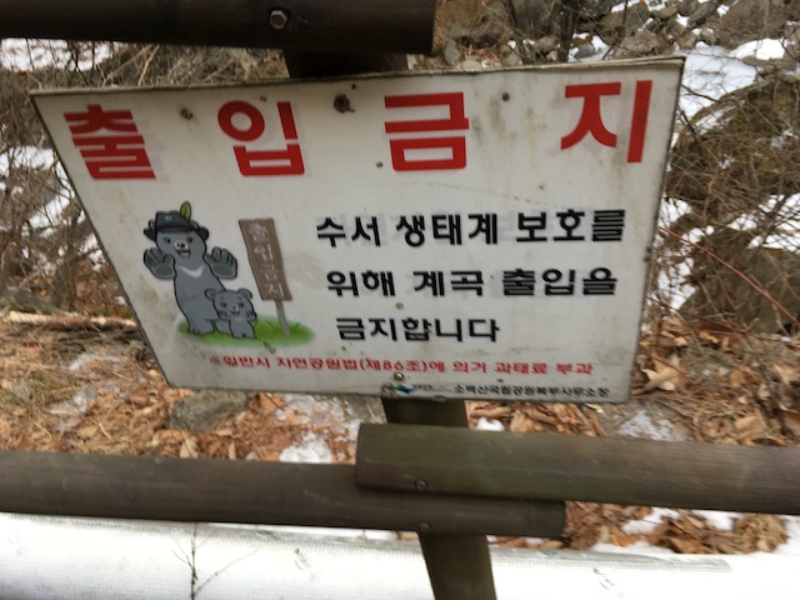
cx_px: 400
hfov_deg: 61.7
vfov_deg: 48.2
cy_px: 300
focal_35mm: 29
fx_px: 670
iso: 25
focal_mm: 4.15
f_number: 2.2
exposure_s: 1/40
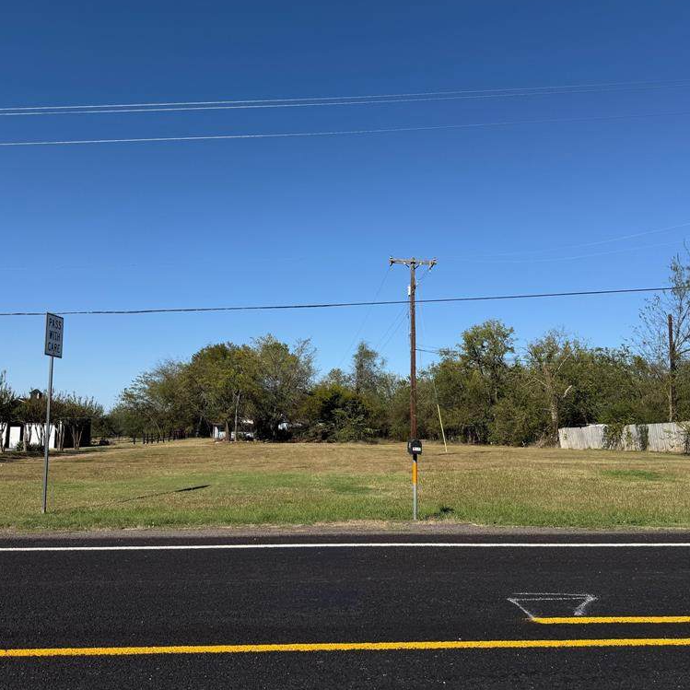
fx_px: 654
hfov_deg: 55.6
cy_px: 345
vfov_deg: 55.6
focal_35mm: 29
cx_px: 351
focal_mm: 6.76
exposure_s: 1/6173
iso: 80
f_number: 1.78
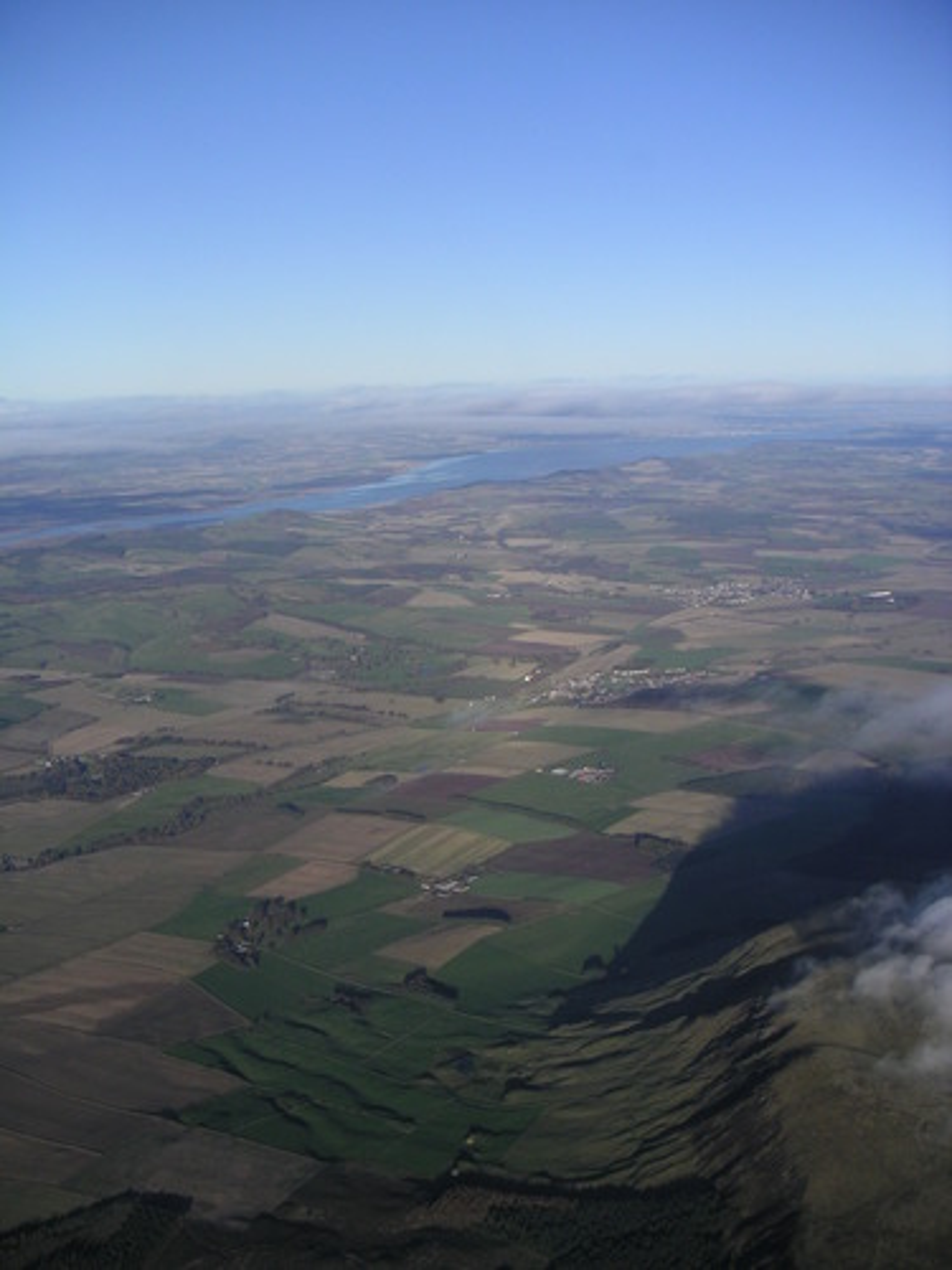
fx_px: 1393
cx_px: 476
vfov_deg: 49.0
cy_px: 635
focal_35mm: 38
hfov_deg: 37.7
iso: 50
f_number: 6.7
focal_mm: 6
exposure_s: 1/180
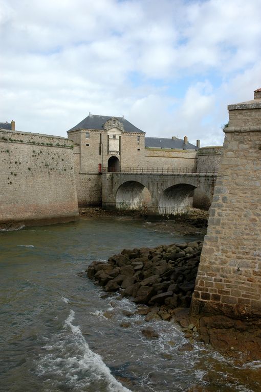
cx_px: 130
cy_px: 196
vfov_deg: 51.3
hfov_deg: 35.4
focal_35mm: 38
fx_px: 409
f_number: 9
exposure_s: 1/320
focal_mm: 25
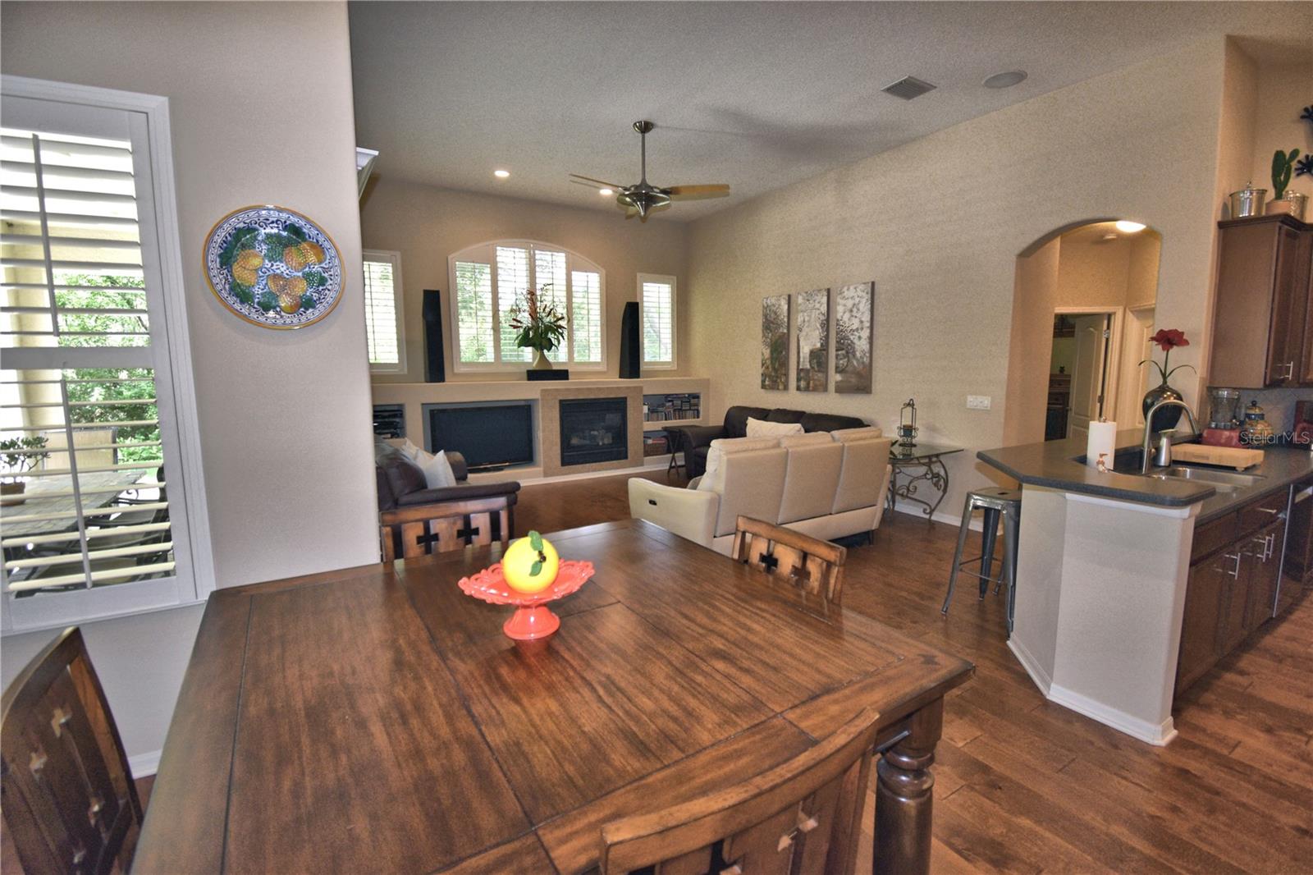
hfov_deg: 100.4
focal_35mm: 15
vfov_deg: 77.3
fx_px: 547
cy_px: 438
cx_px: 656
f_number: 5
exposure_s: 1/100
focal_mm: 10
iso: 800
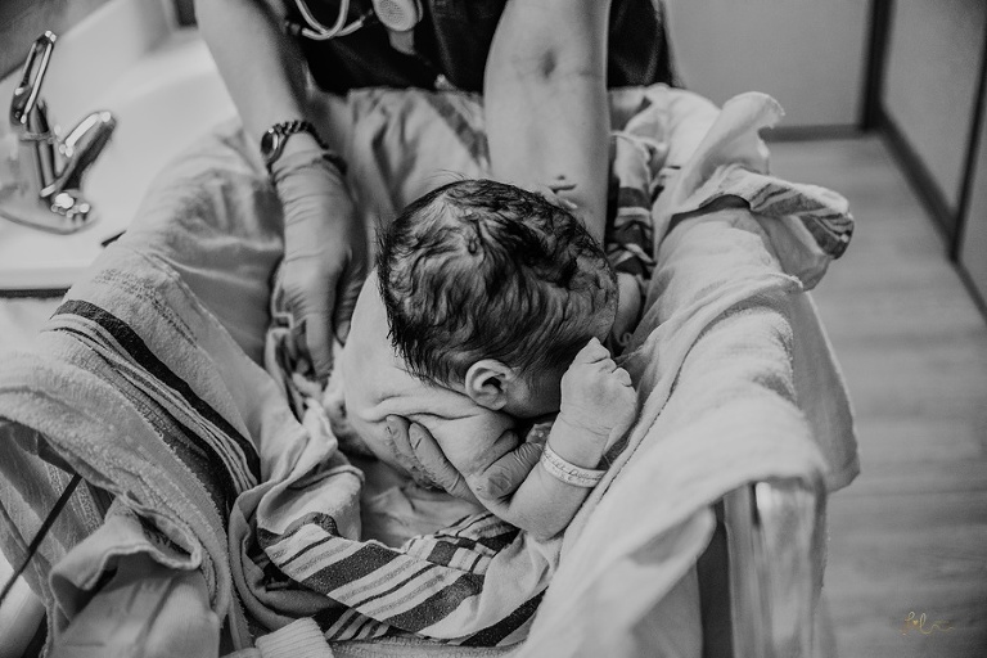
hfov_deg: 54.4
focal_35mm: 35
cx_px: 494
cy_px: 329
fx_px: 960
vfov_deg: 37.9
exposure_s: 1/250
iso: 1250
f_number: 2.2
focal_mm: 35
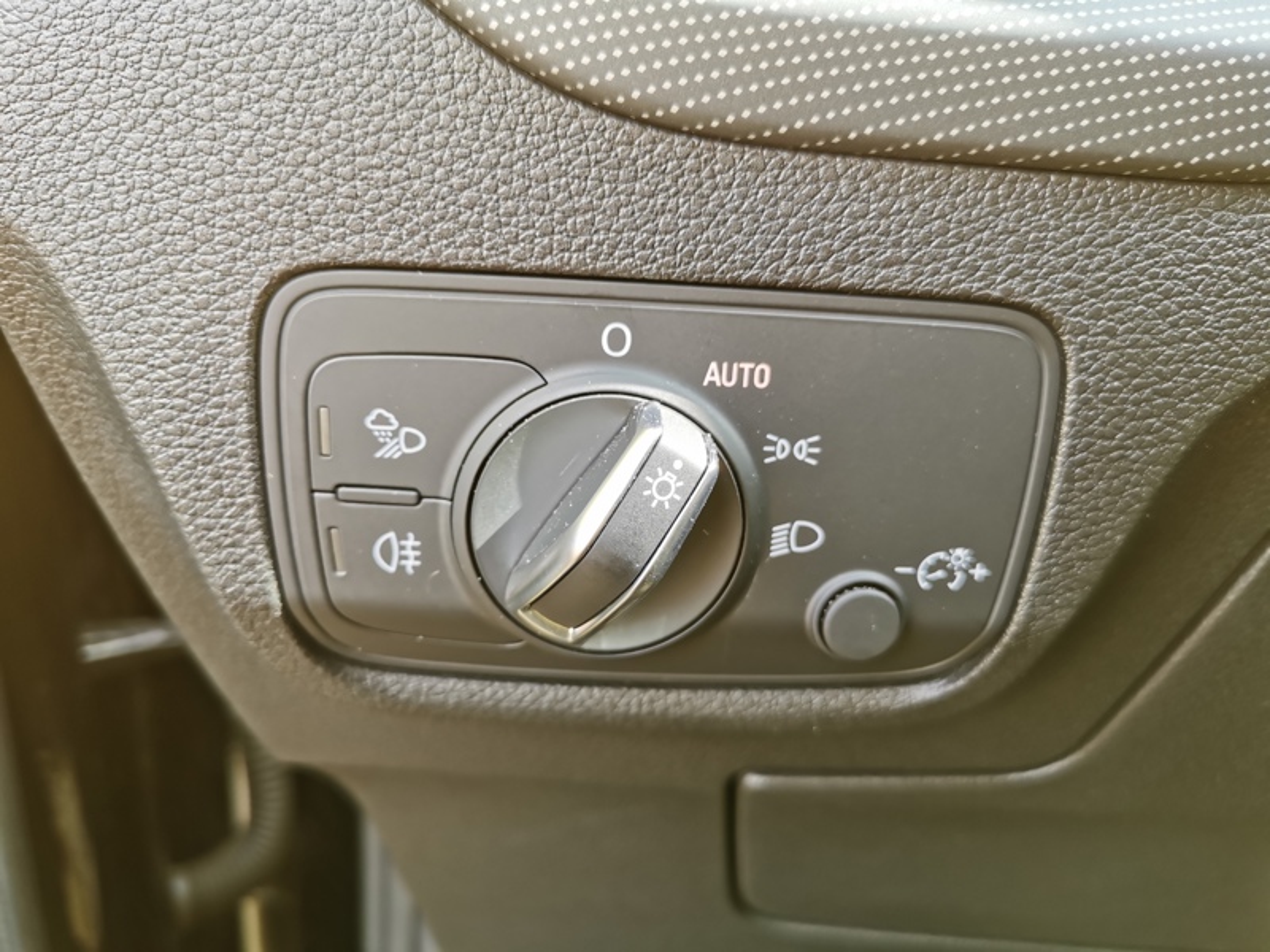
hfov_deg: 65.3
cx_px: 635
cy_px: 476
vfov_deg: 51.4
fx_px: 991
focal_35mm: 27
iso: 50
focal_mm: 5.58
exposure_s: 1/99.9
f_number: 1.8
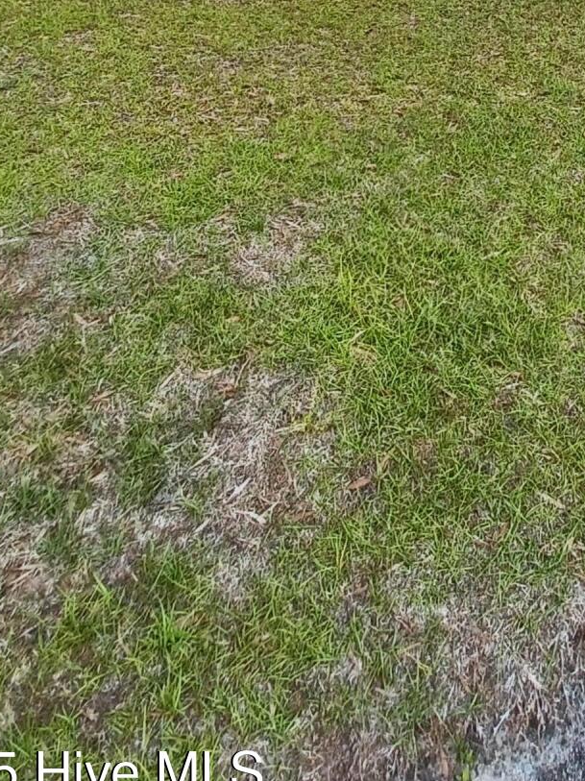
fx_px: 722
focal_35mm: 32
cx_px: 574
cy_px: -101
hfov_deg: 39.4
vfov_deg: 42.7
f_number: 2.2
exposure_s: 1/611
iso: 40
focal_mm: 1.42
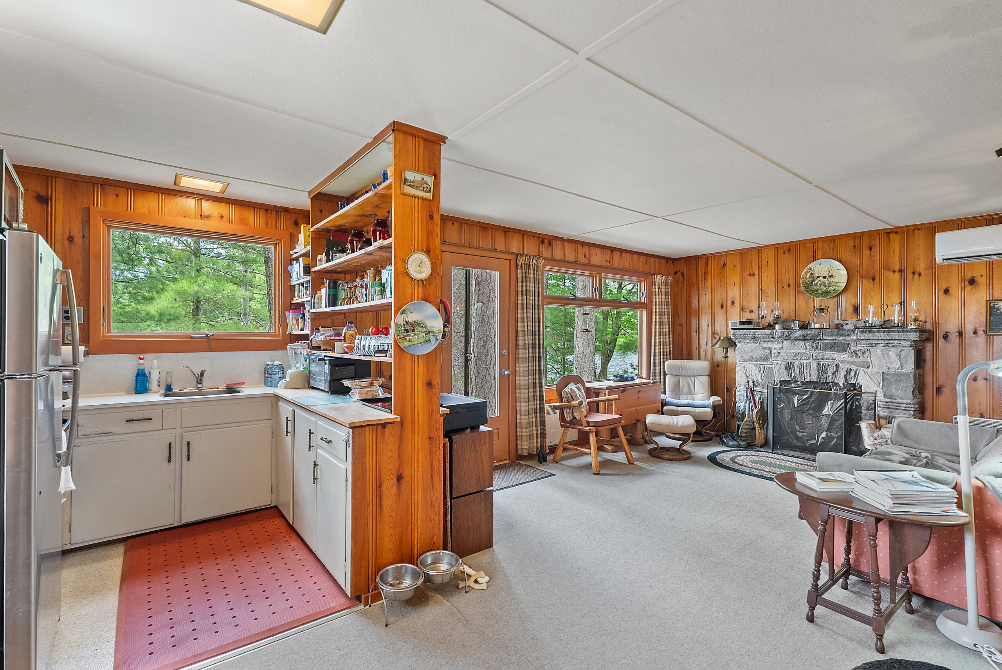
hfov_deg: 96.7
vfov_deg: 73.8
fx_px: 446
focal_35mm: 16
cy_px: 335
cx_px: 501
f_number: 5
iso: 500
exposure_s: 1/10
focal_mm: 16
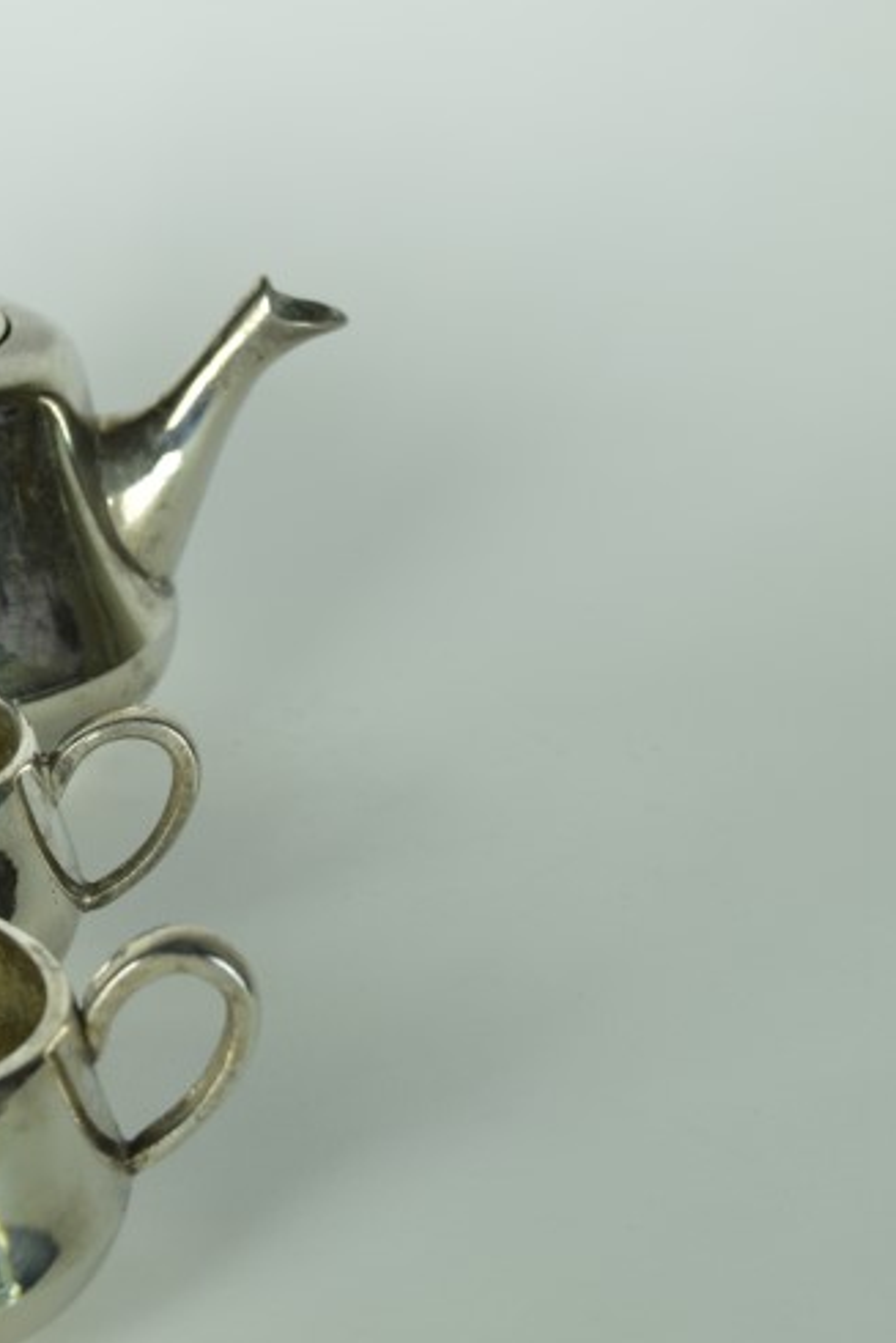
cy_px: 715
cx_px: -184
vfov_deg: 23.1
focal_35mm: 88
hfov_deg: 15.0
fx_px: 3283
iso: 100
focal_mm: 32
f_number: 6.3
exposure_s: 1/200
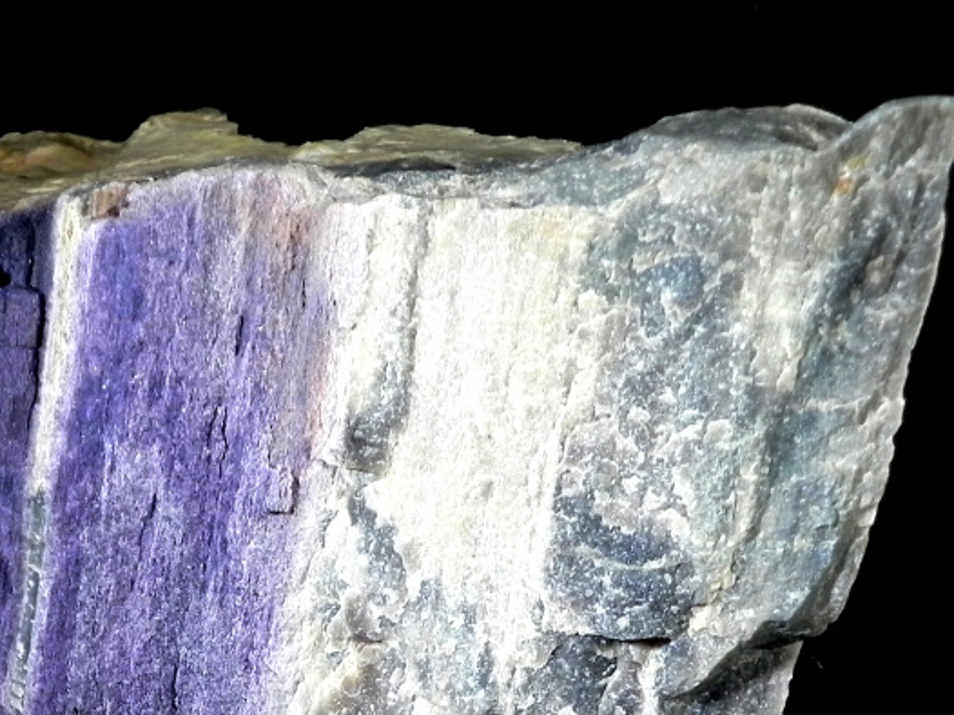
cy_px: 700
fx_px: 2424
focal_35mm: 88
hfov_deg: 21.2
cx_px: -85
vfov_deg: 16.5
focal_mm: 6.6
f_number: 3.2
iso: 217
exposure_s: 1/40
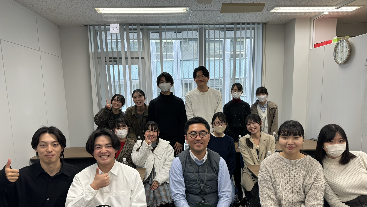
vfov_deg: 42.5
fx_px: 263
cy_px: 132
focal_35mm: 27
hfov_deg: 69.8
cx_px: 187
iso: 80
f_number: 1.78
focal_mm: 6.86
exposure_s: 1/120
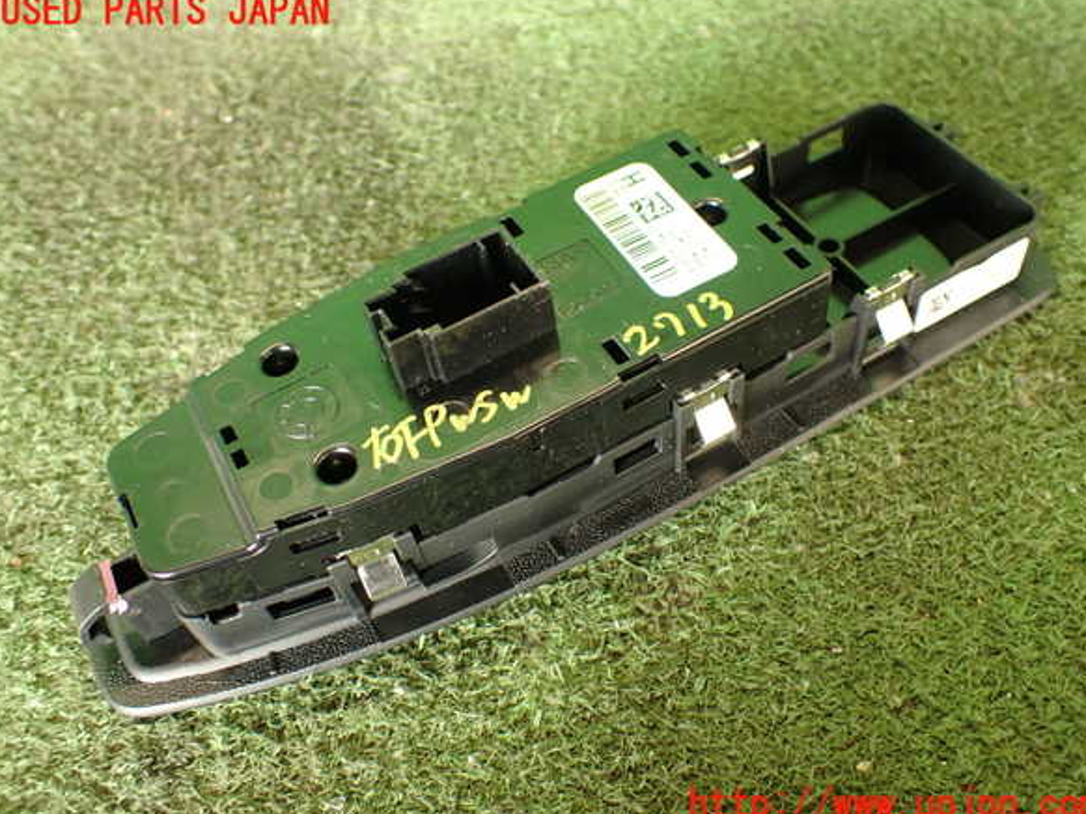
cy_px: 409
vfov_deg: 42.9
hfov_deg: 55.4
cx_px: 550
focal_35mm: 33
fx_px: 1035
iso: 200
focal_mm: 5.79
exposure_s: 1/30
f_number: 2.4
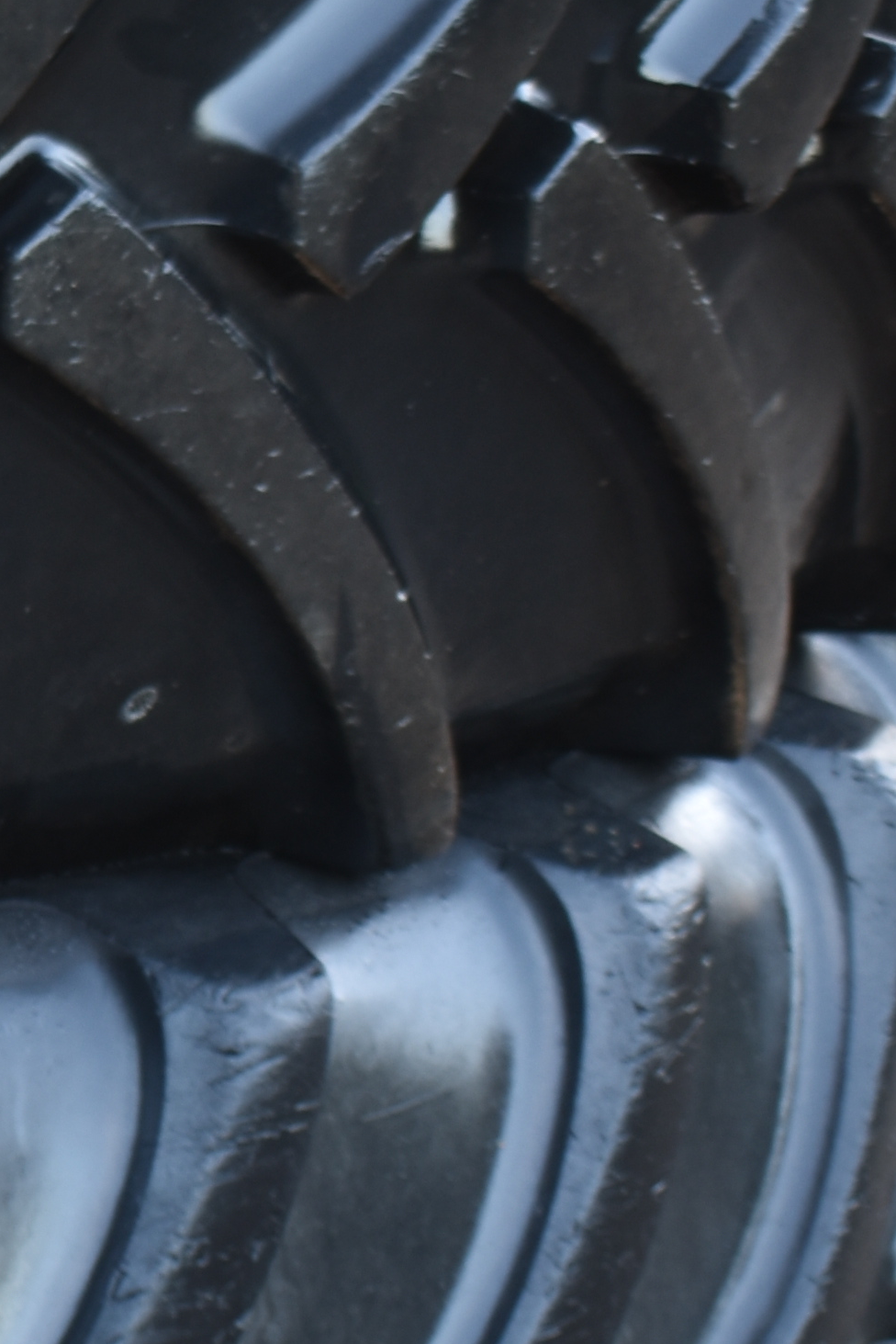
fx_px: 6196
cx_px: -422
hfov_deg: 8.1
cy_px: 592
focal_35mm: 166
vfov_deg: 12.4
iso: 100
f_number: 4
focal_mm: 27
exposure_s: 1/6
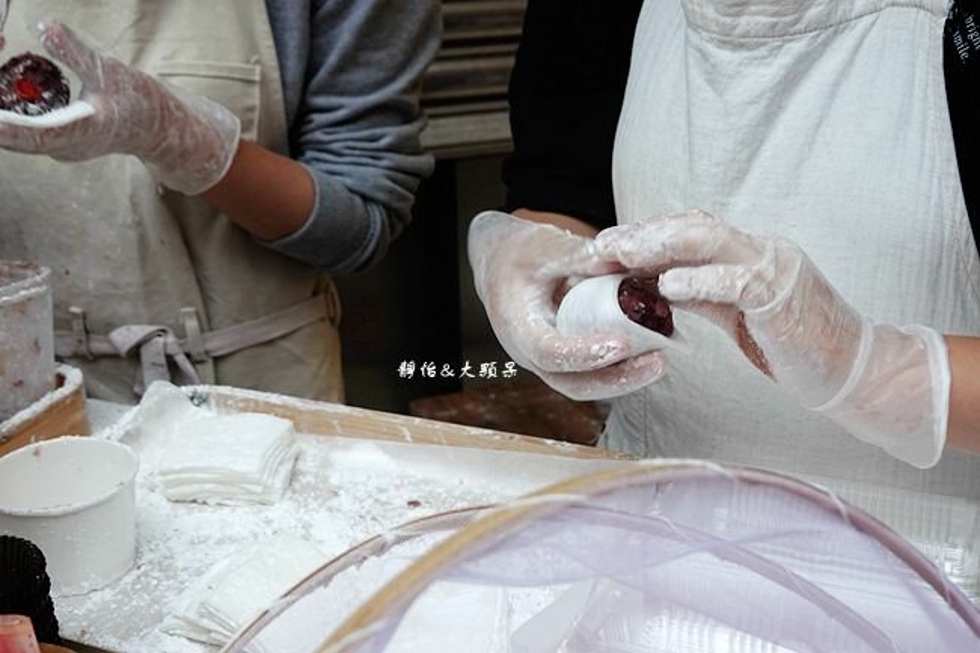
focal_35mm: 49
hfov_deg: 40.4
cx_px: 490
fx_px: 1333
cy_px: 326
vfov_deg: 27.5
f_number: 4
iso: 320
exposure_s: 1/50
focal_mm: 18.63
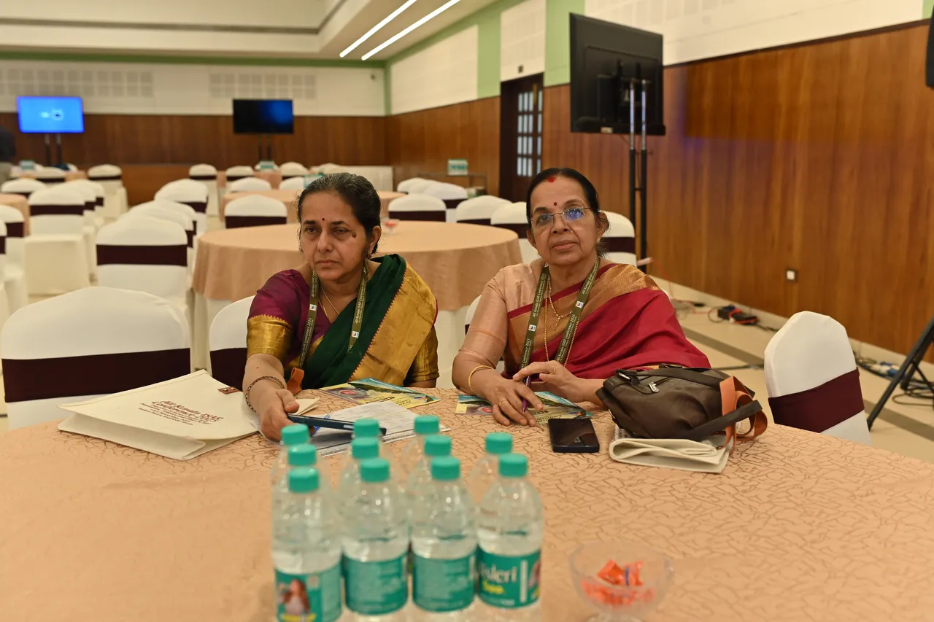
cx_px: 467
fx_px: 908
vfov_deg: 37.8
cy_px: 311
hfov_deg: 54.4
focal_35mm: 35
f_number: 3.5
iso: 800
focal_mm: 35
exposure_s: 1/125
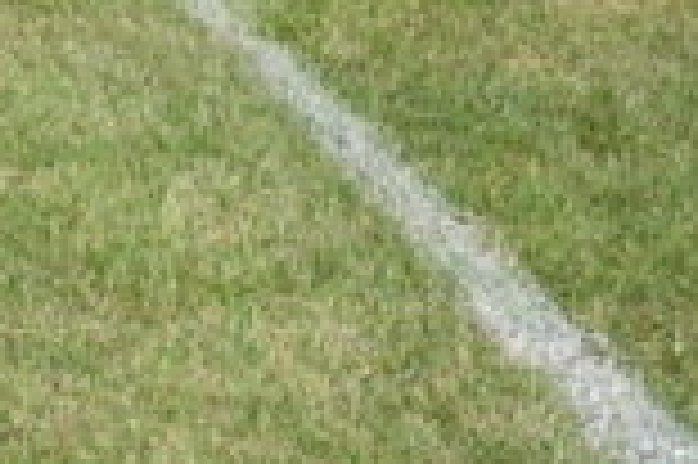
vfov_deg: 7.4
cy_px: -1043
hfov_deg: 11.8
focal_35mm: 159
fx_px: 3080
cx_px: -630
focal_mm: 24
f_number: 6.3
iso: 160
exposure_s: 1/160
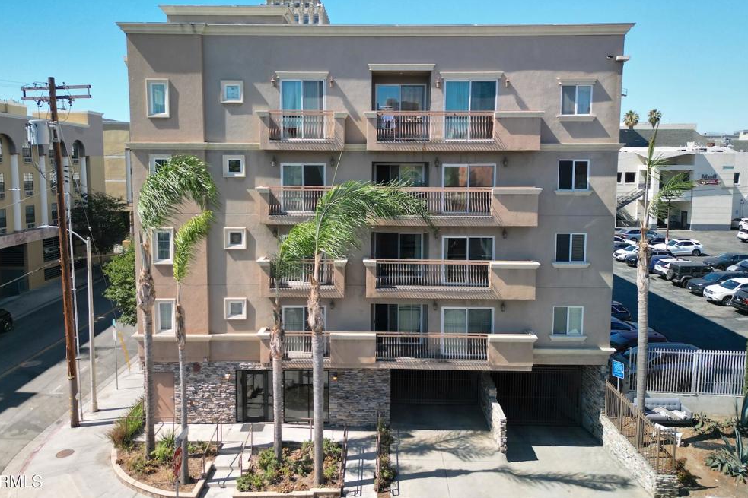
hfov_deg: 69.4
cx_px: 374
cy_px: 216
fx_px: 540
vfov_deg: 49.4
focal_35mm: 26
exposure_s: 1/320
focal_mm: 6.72
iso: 140
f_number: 1.7
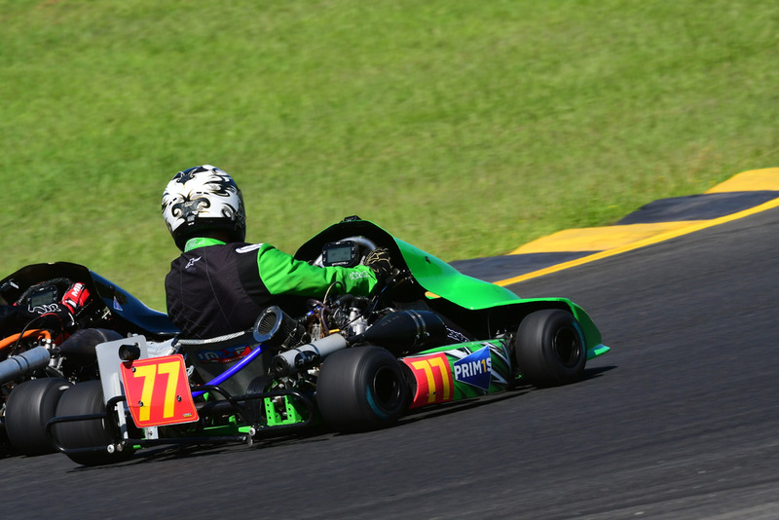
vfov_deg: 3.2
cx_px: 390
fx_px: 9416
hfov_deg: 4.7
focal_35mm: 435
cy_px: 260
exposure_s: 1/640
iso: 500
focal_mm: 290
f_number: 13
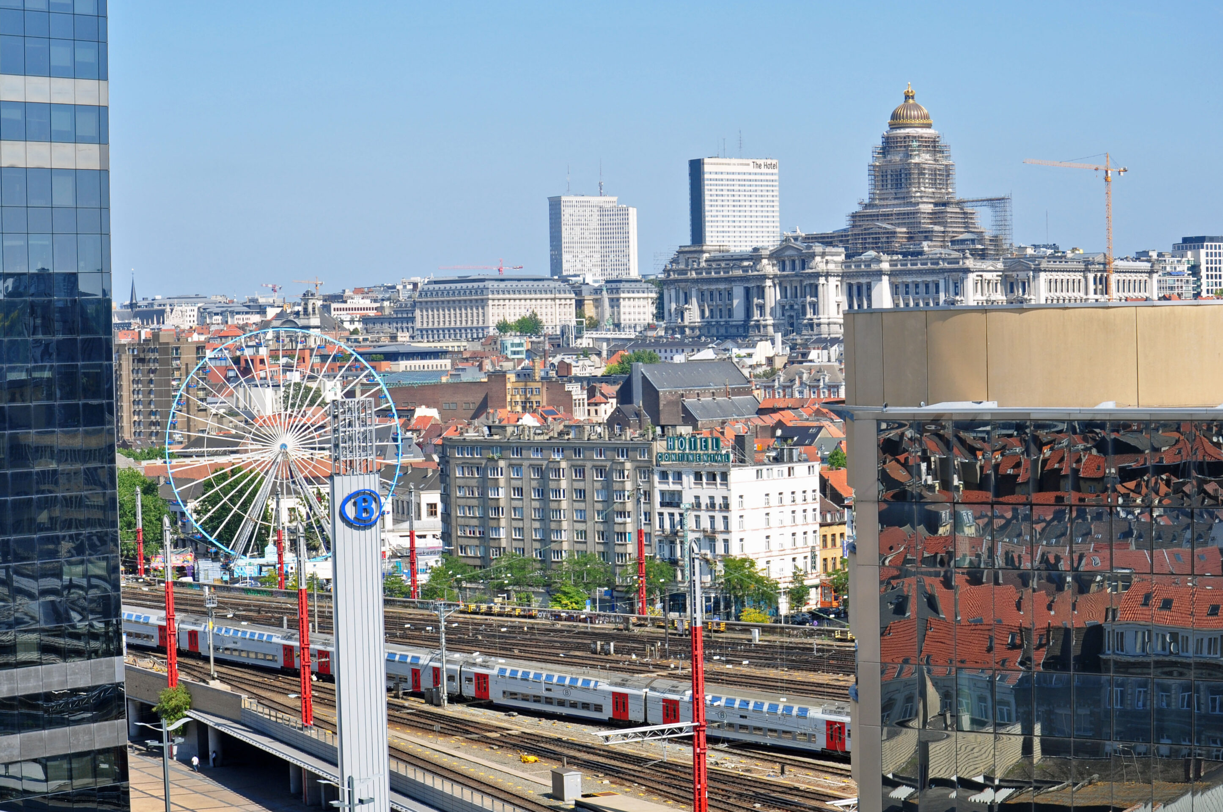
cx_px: 612
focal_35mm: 68
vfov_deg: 20.1
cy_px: 406
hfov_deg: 29.9
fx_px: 2290
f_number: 10
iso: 200
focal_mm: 45
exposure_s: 1/250
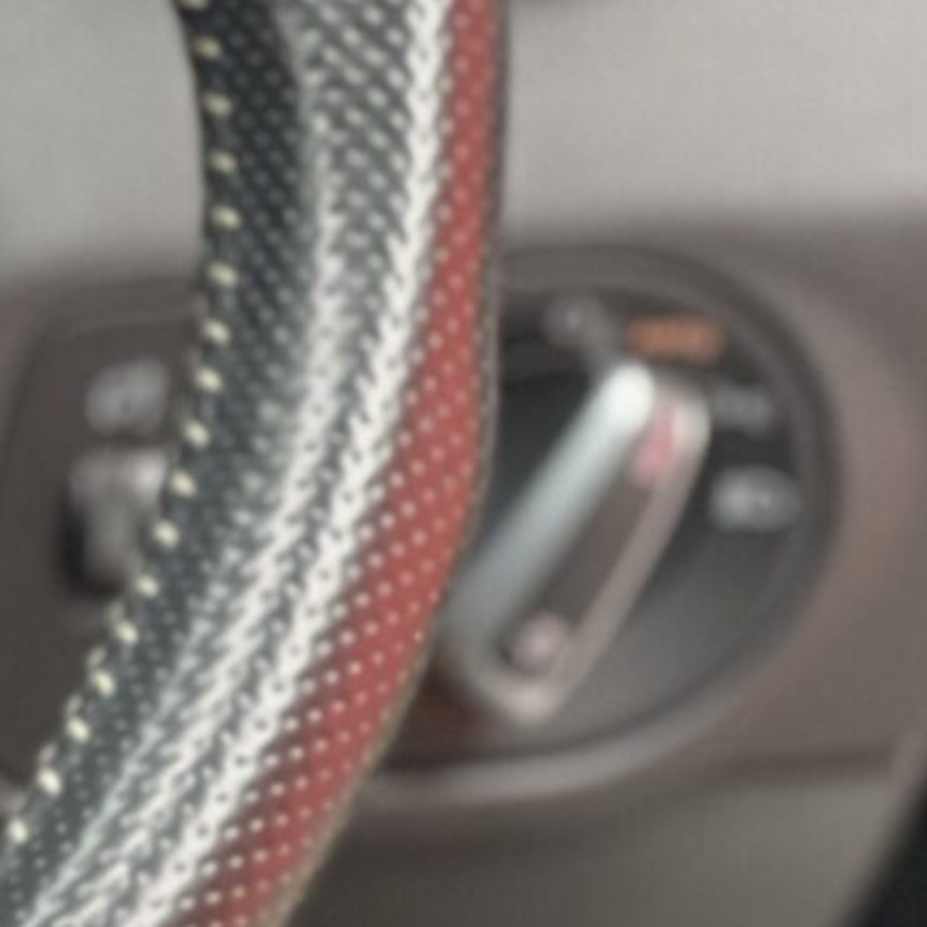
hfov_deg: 4.3
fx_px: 12210
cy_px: -142
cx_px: -968
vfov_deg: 4.3
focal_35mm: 403
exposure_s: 1/121
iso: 200
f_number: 2.8
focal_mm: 9
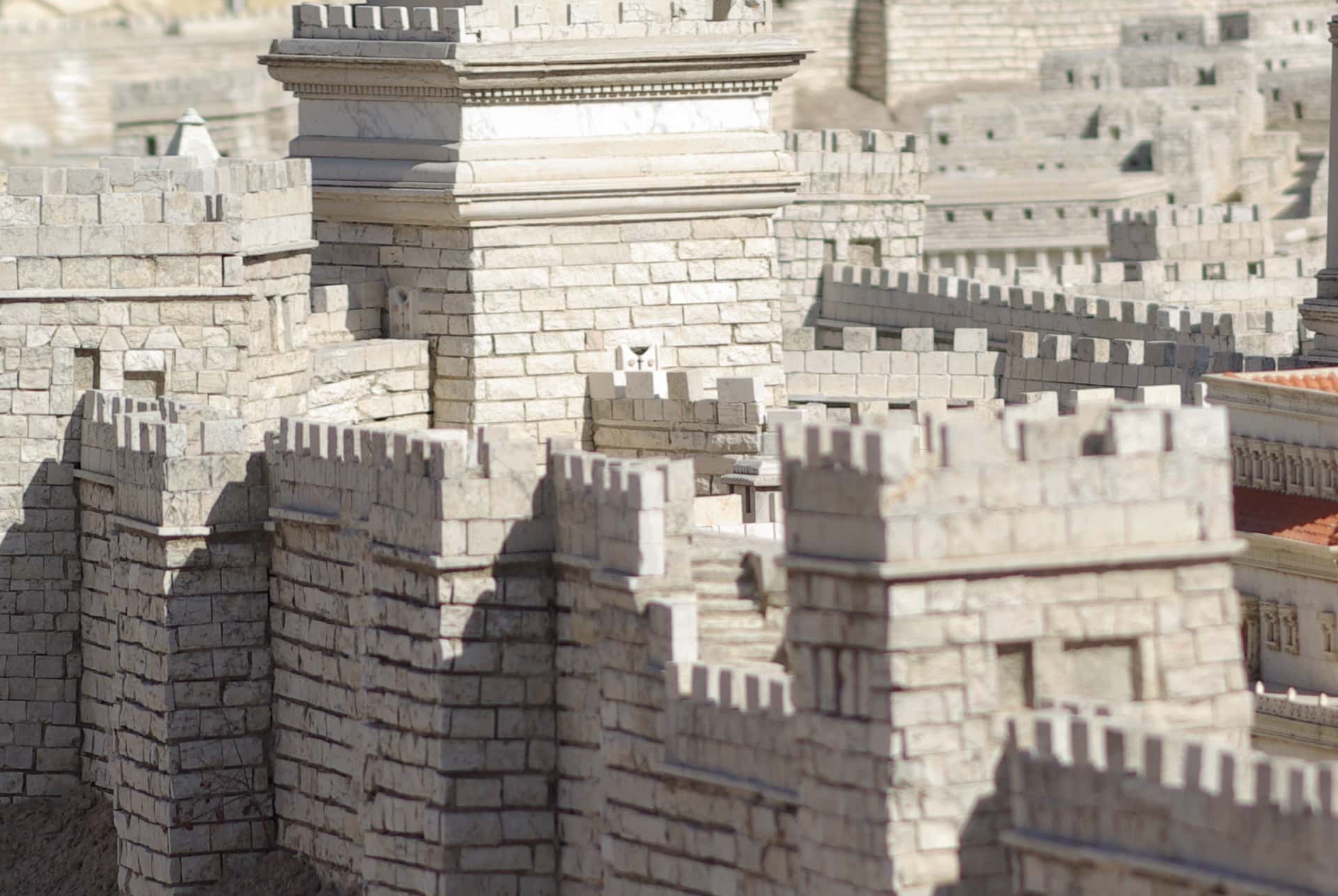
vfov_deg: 4.8
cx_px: 1265
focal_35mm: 289
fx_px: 10755
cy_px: 237
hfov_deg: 7.1
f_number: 8
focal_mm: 95
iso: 100
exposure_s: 1/750
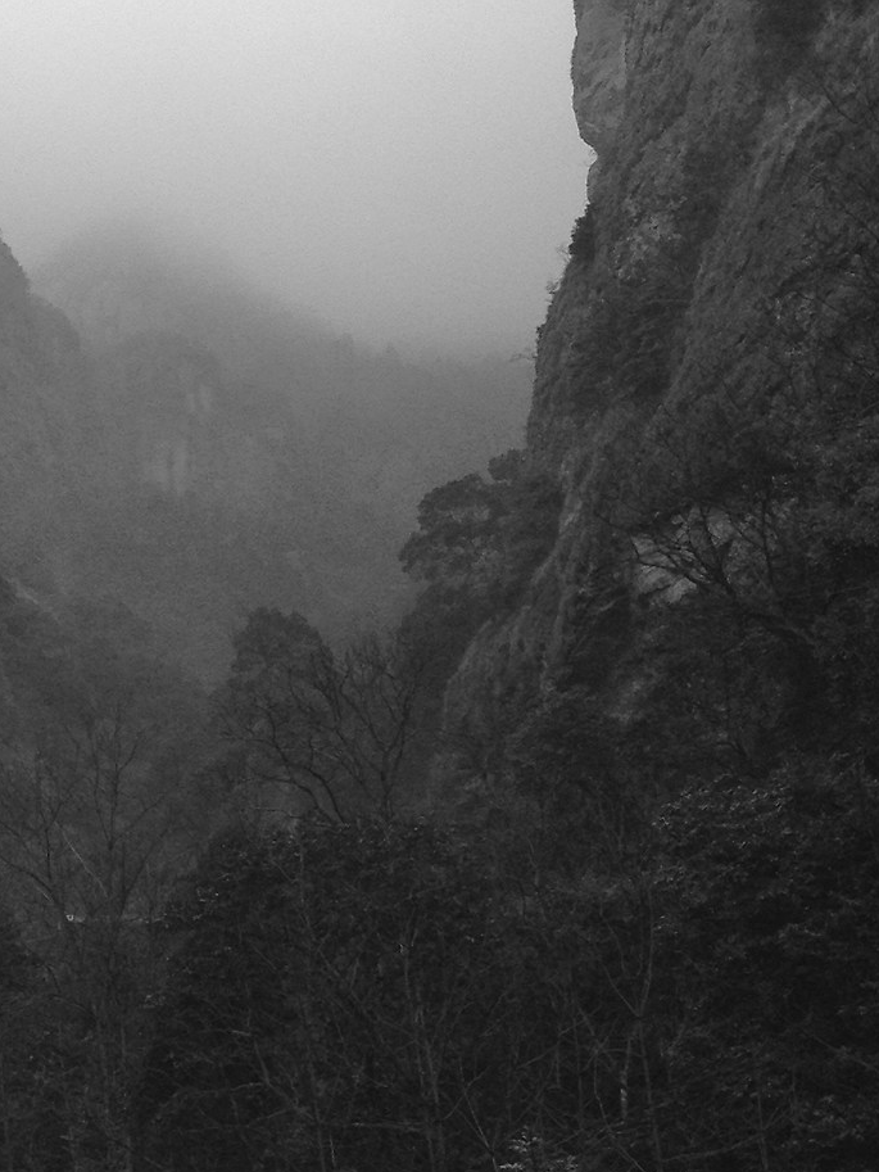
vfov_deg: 21.3
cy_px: 584
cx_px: -105
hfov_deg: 15.6
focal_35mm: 92
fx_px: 3114
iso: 80
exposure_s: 1/120
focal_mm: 4.28
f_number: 2.4
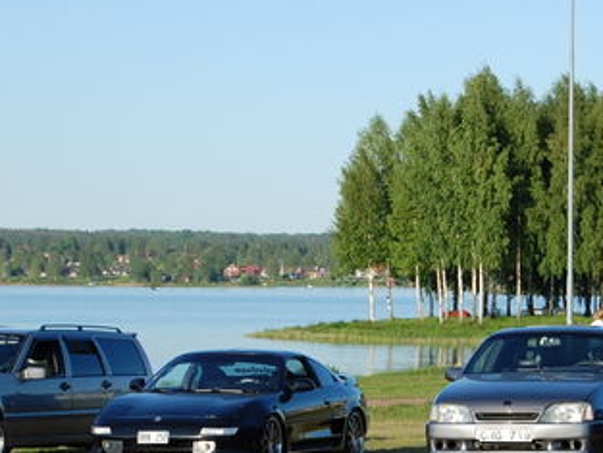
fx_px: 2823
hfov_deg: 12.2
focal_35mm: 162
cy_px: 403
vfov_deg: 9.1
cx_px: 393
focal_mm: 55
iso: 200
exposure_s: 1/250
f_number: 8
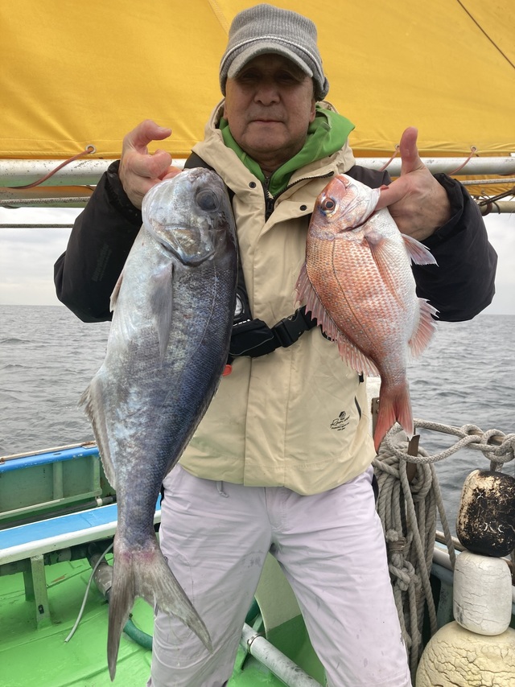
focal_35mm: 28
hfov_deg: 49.7
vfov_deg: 63.5
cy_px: 344
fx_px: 556
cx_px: 258
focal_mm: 3.99
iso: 20
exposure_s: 1/130
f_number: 1.8
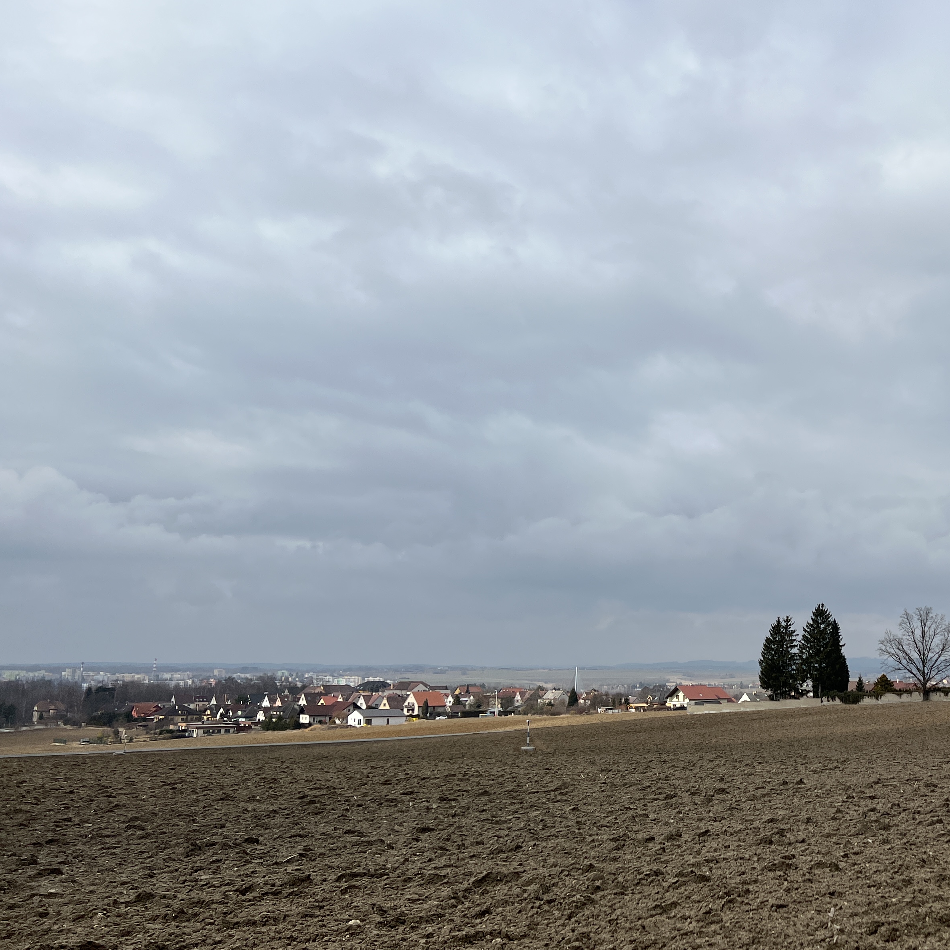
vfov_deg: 42.8
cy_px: 500
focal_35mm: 39
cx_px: 795
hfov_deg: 40.6
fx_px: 1211
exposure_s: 1/8000
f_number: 1.5
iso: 50
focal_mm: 5.7
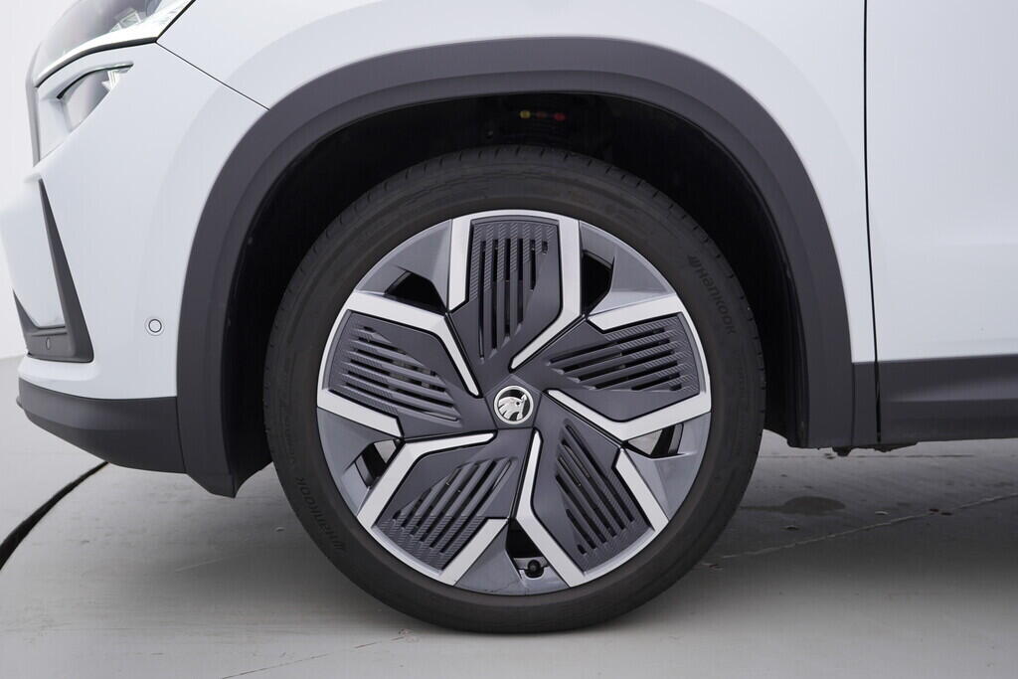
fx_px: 1018
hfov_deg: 53.1
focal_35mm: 36
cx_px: 509
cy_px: 340
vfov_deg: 36.9
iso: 125
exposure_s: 1/60
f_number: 4
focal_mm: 24
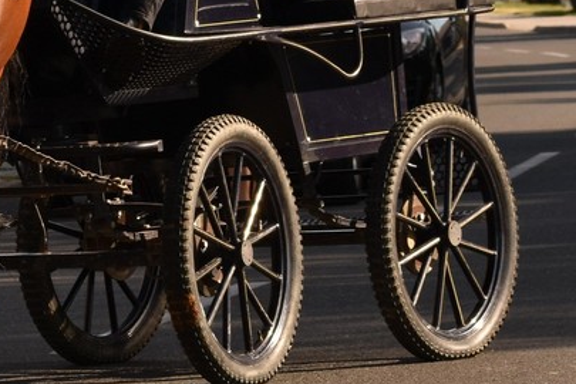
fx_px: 6669
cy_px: -13
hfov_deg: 4.9
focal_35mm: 417
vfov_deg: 3.3
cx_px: -201
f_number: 8
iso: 250
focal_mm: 75
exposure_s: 1/640
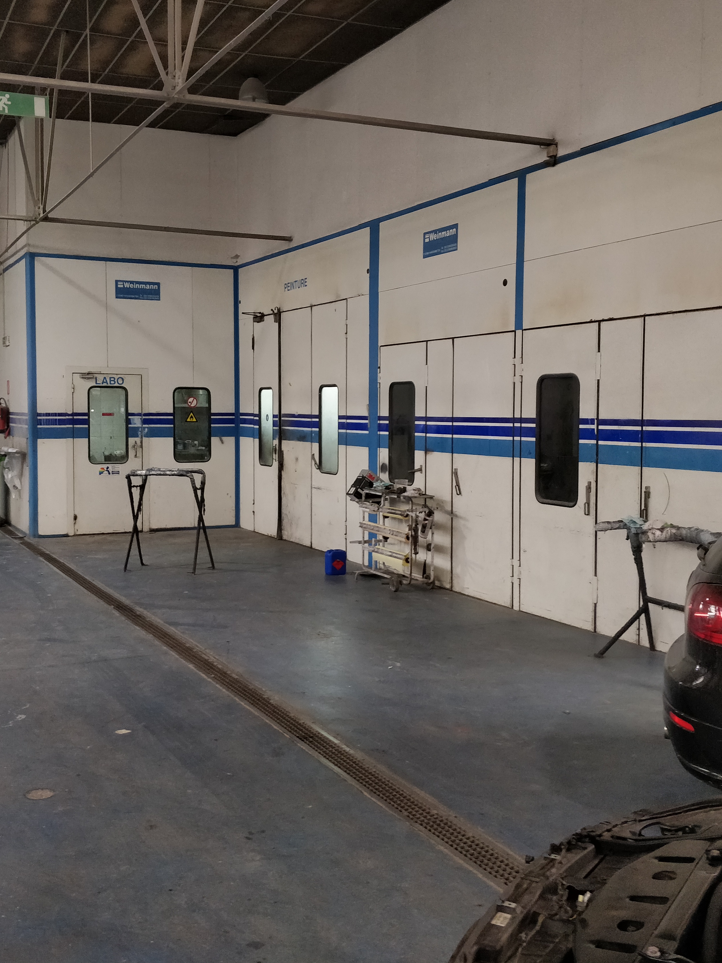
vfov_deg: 55.3
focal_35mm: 33
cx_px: 303
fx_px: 918
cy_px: 467
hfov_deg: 42.8
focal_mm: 4.1
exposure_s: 1/50
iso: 640
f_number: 1.7
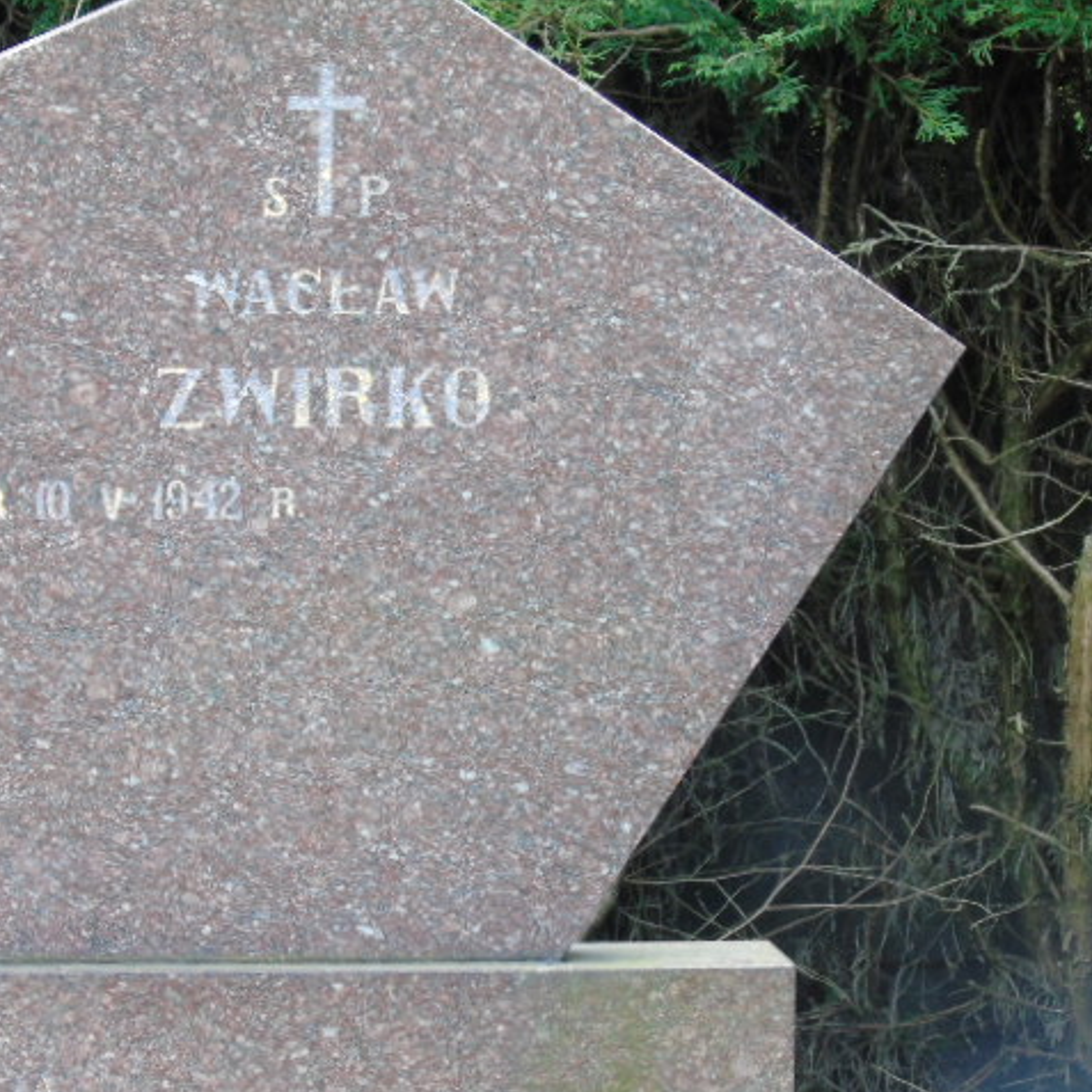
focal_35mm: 192
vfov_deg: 9.1
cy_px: 547
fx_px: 6853
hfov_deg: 9.1
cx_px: 472
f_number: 4.9
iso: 320
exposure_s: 1/125
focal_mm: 29
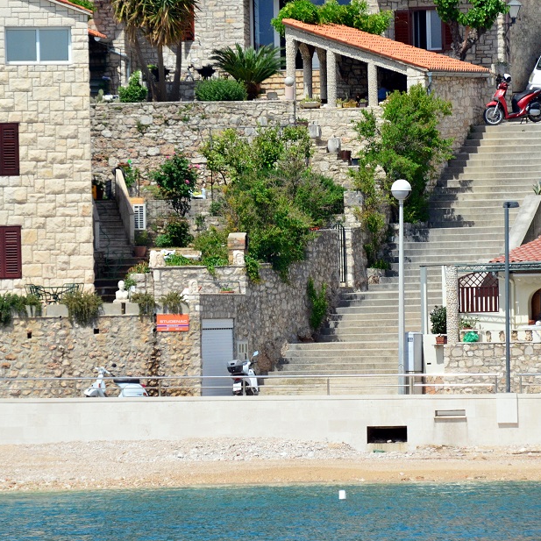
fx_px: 9831
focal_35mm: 556
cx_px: 275
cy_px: 276
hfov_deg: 3.2
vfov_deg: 3.2
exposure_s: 1/8000
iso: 1400
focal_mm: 270
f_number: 6.3
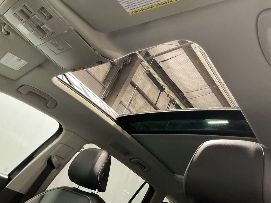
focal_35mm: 29
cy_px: 102
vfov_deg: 48.2
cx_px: 136
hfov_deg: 61.7
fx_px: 227
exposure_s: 1/33
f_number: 1.8
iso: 200
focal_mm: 3
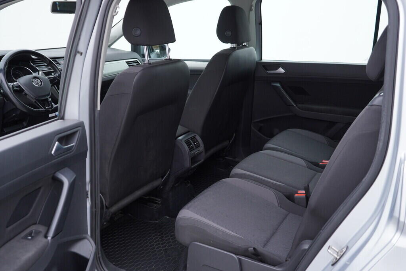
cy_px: 136
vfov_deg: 36.9
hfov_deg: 53.1
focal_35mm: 36
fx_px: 406
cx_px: 203
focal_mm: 24
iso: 125
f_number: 2.8
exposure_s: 1/40
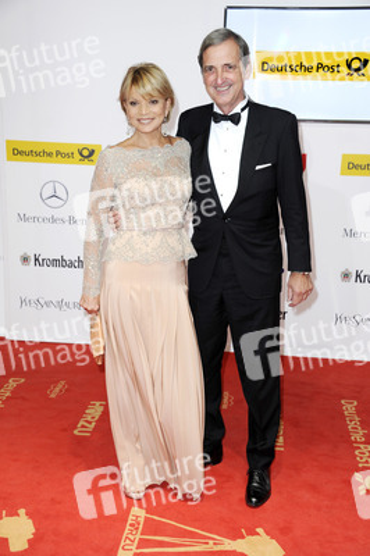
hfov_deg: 28.0
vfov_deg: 41.1
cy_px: 278
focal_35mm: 48
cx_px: 185
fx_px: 741
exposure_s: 1/160
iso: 1000
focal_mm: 48
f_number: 6.3
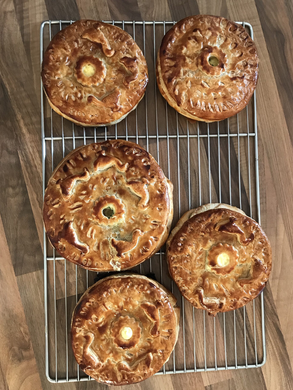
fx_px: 316
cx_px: 146
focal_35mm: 28
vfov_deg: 63.4
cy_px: 195
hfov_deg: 49.7
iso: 64
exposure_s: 1/17
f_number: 1.8
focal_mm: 3.99
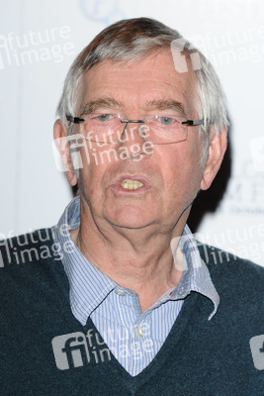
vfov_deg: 10.5
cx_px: 132
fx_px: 2143
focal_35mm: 195
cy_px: 198
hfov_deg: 7.0
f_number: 4.5
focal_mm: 130
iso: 320
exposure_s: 1/200
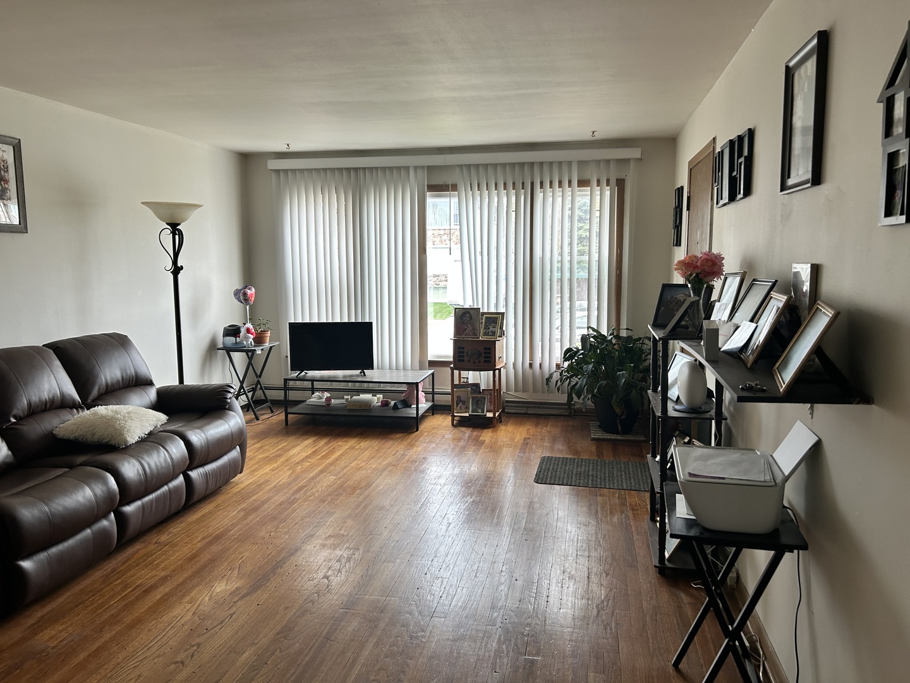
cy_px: 342
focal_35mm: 26
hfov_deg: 67.3
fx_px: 683
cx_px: 455
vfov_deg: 53.1
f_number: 1.5
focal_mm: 5.7
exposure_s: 1/121
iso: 80
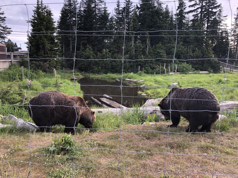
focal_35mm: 28
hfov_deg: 63.4
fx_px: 193
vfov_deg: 49.7
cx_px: 119
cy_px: 89
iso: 20
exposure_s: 1/176
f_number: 1.8
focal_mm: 3.99
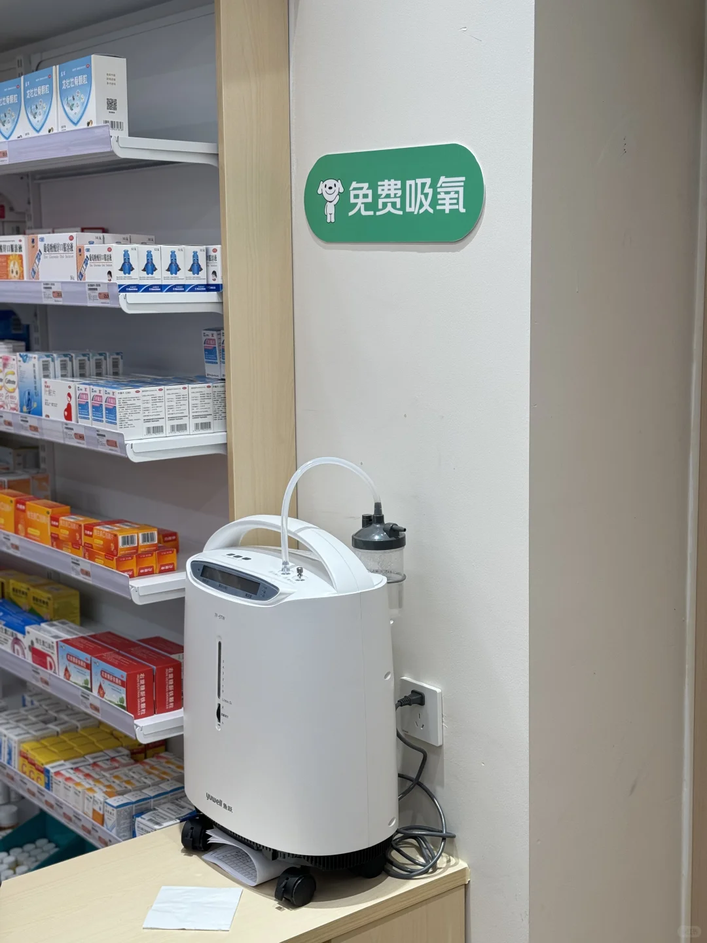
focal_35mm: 48
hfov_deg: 30.3
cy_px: 472
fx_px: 1307
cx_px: 354
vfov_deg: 39.7
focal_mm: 6.76
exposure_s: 1/100
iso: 64
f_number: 1.78
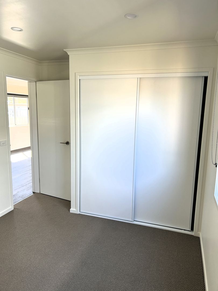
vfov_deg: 67.3
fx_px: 218
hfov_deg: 53.1
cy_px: 146
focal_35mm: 26
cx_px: 109
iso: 50
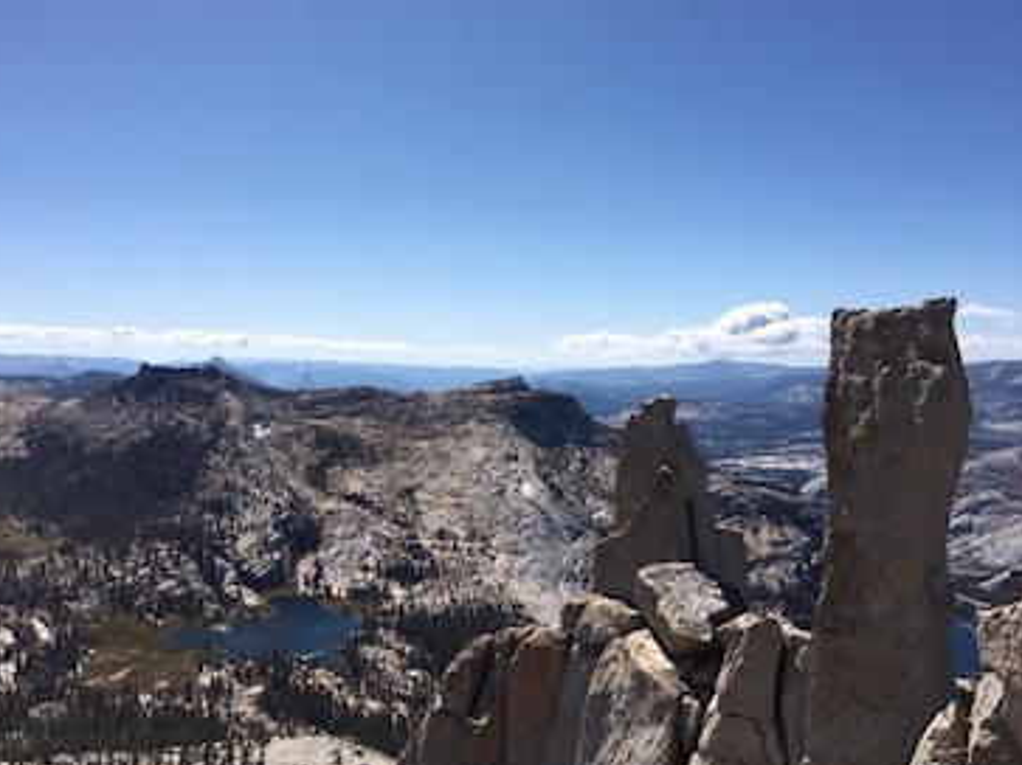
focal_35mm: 32
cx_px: 473
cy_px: 397
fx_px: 944
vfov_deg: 44.1
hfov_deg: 56.8
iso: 25
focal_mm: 4.15
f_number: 2.2
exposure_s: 1/3077
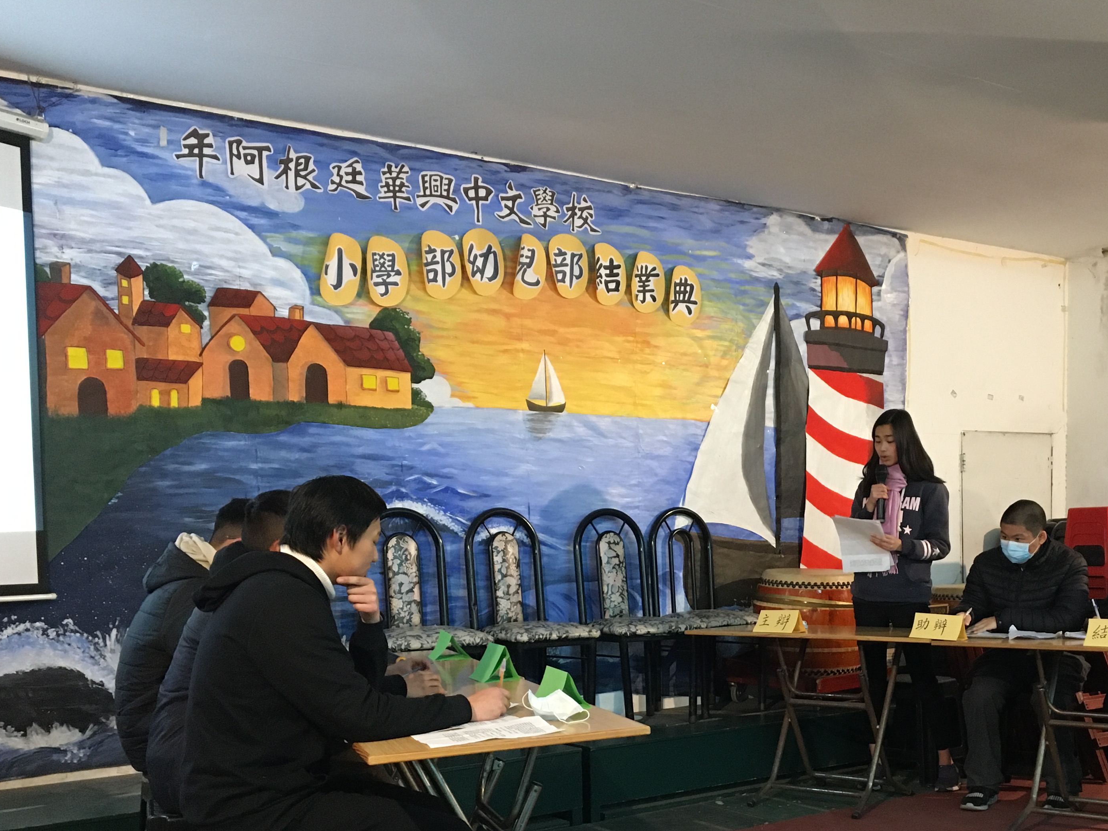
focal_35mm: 42
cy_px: 598
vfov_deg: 33.8
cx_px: 741
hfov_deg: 44.1
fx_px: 1344
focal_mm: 4.15
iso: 200
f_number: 2.2
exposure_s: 1/25
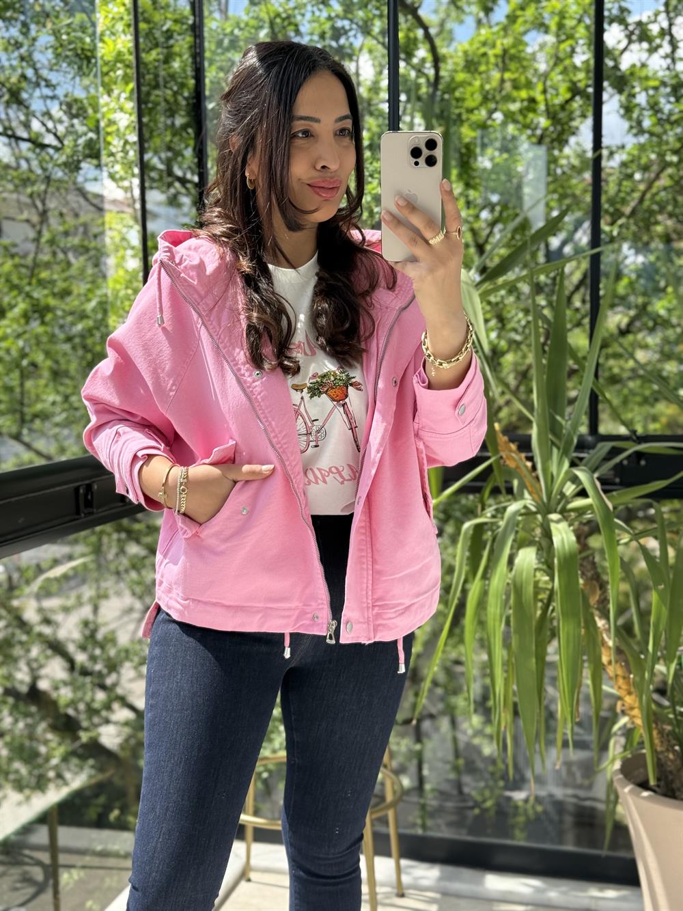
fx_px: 1263
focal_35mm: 48
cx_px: 342
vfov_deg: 39.7
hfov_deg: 30.3
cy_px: 456
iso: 100
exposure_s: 1/769
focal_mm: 6.76
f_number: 1.78
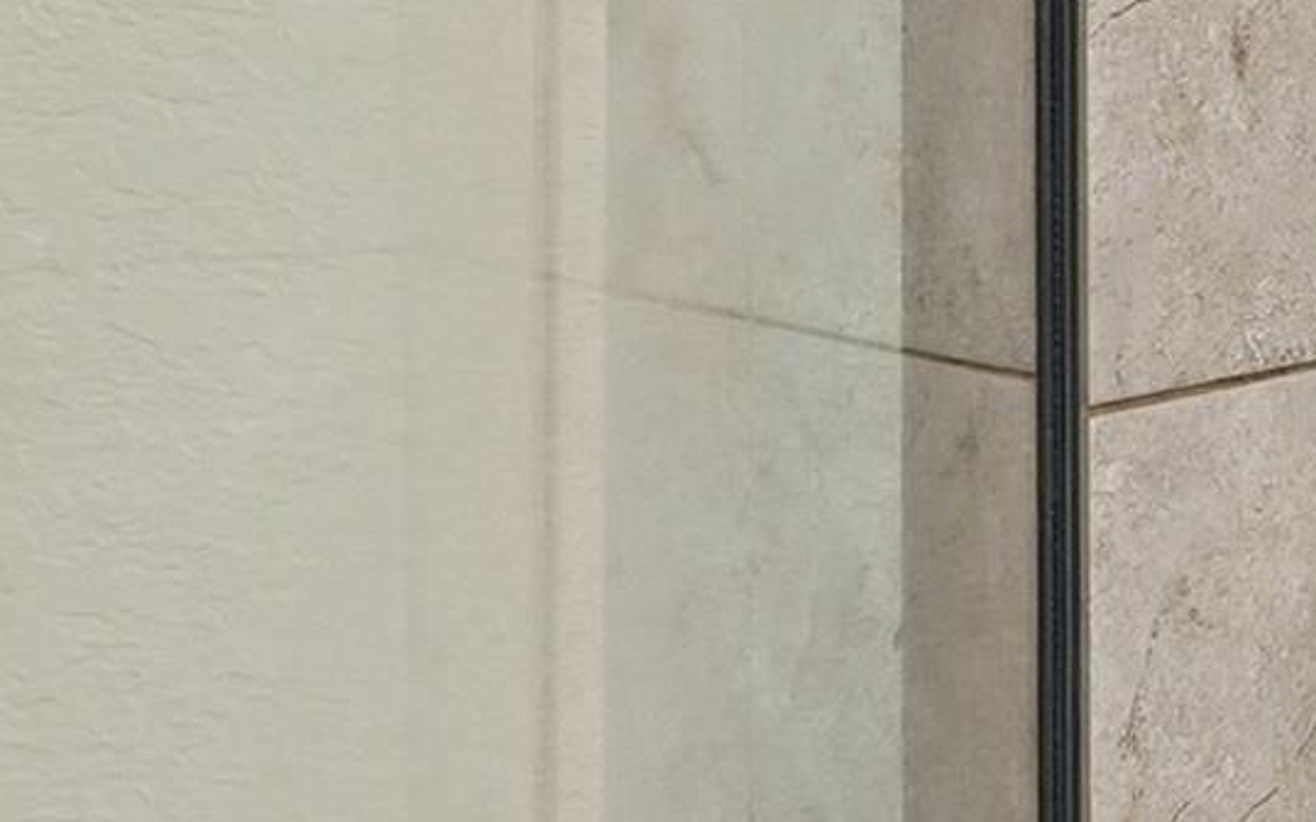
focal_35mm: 91
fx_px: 3263
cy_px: -71
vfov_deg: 14.1
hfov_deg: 13.7
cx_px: 3373
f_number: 9
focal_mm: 16
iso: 250
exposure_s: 1/6
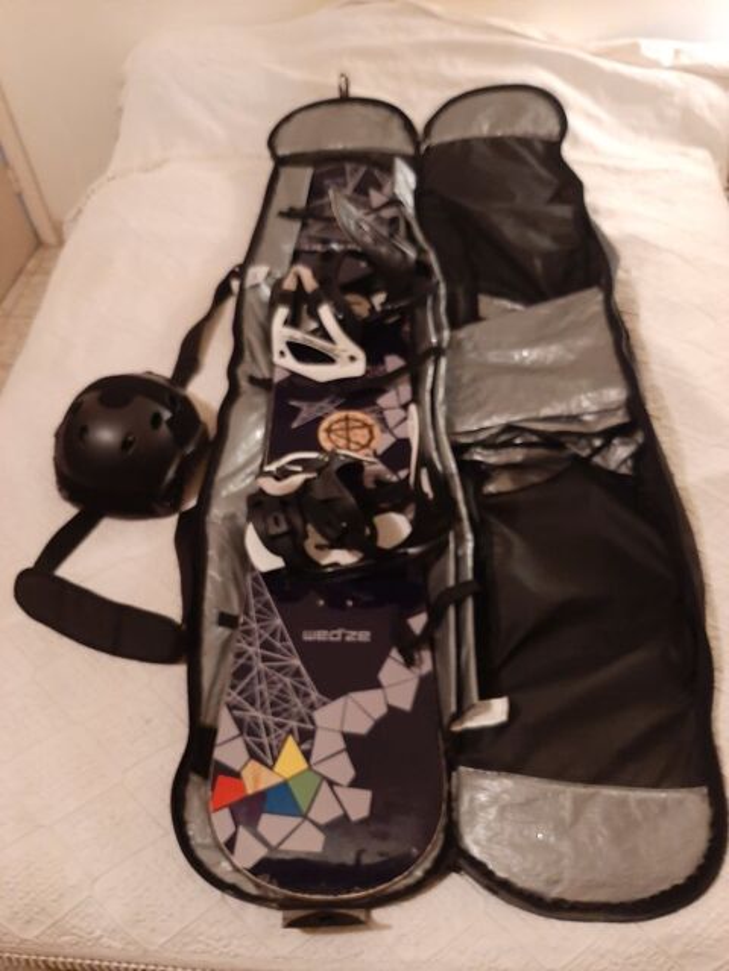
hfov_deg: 53.1
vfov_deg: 67.3
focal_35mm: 26
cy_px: 486
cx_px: 364
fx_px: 730
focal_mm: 3.93
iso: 400
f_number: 1.7
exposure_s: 1/25
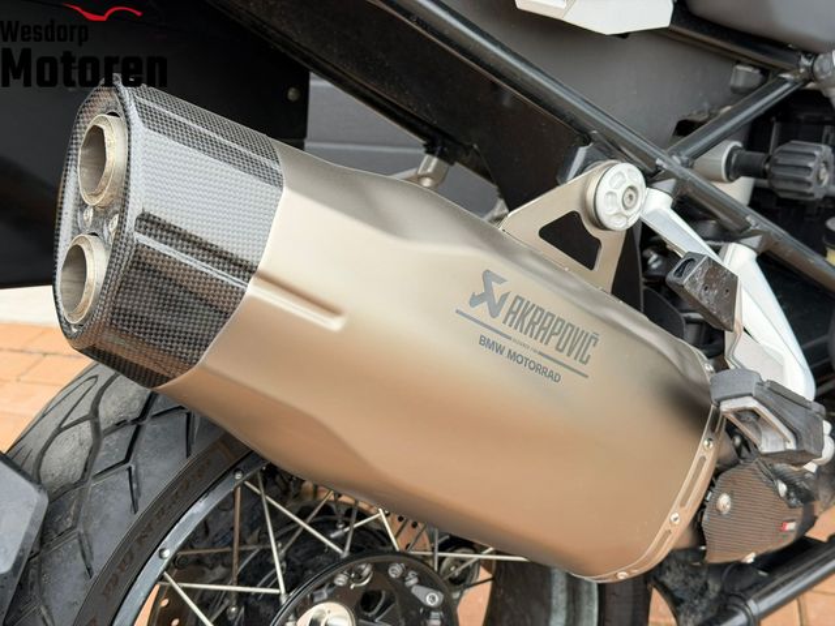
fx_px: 1158
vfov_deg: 30.3
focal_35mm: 48
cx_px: 418
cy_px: 313
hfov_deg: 39.7
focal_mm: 6.76
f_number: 1.78
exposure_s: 1/359
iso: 64
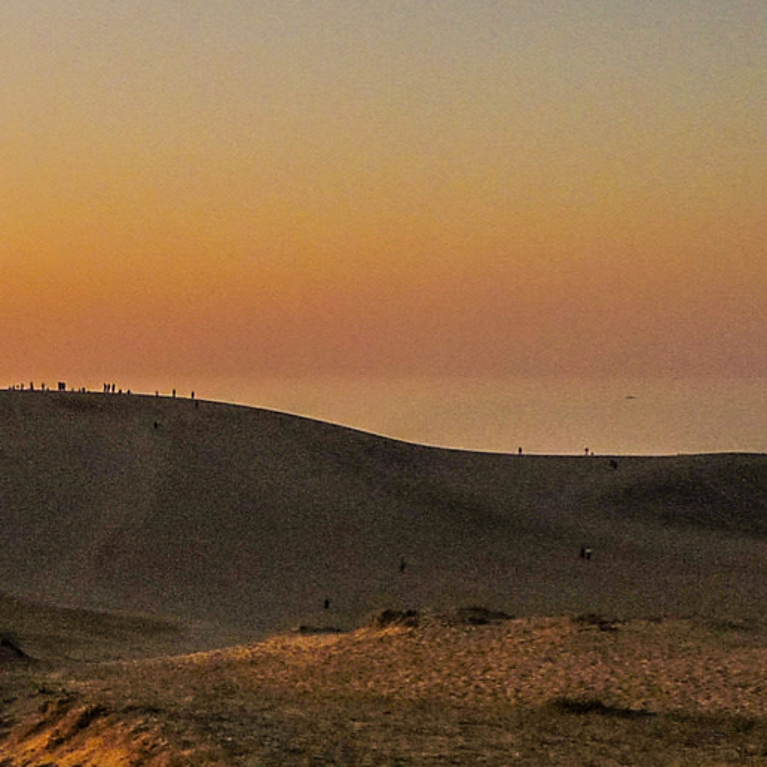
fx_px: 2106
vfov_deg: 20.6
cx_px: -603
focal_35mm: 84
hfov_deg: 17.1
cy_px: 461
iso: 200
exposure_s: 1/500
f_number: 4
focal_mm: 5
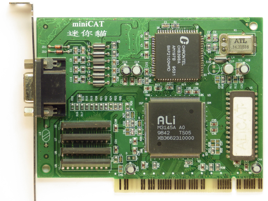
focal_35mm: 218
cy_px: 100
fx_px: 1688
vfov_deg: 6.8
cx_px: 134
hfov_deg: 9.1
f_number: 5.5
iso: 100
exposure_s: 1/80
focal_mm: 39.1
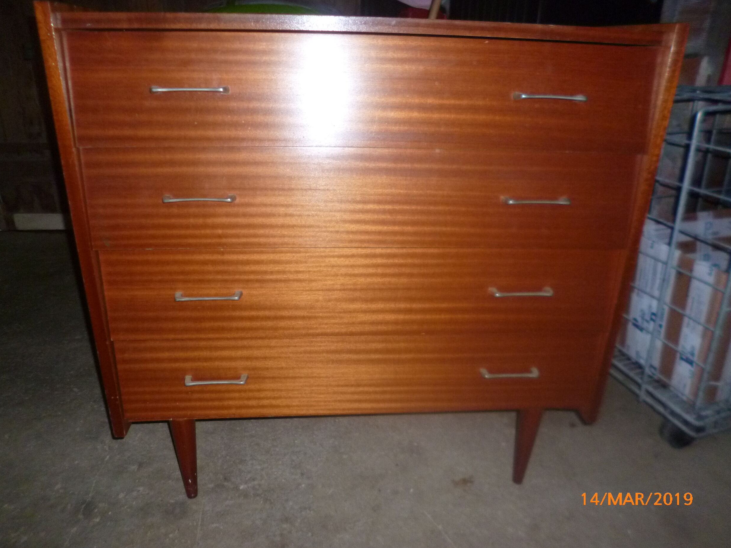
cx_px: 360
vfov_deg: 54.9
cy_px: 271
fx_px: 528
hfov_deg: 69.4
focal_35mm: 25
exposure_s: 1/60
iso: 200
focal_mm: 4.3
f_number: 2.5
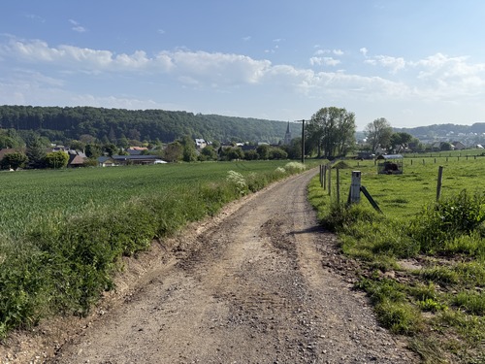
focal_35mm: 24
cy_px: 182
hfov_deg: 71.6
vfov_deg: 56.8
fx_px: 336
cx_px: 242
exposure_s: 1/6173
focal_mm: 6.76
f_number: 1.78
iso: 80
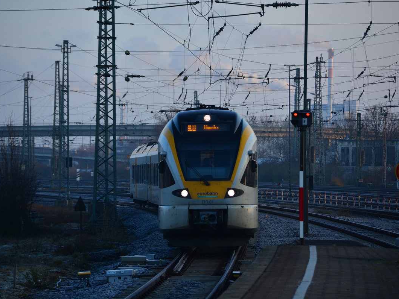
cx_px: 190
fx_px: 2259
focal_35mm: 196
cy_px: 149
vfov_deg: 7.6
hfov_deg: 10.1
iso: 250
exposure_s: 1/500
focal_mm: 120
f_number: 5.6
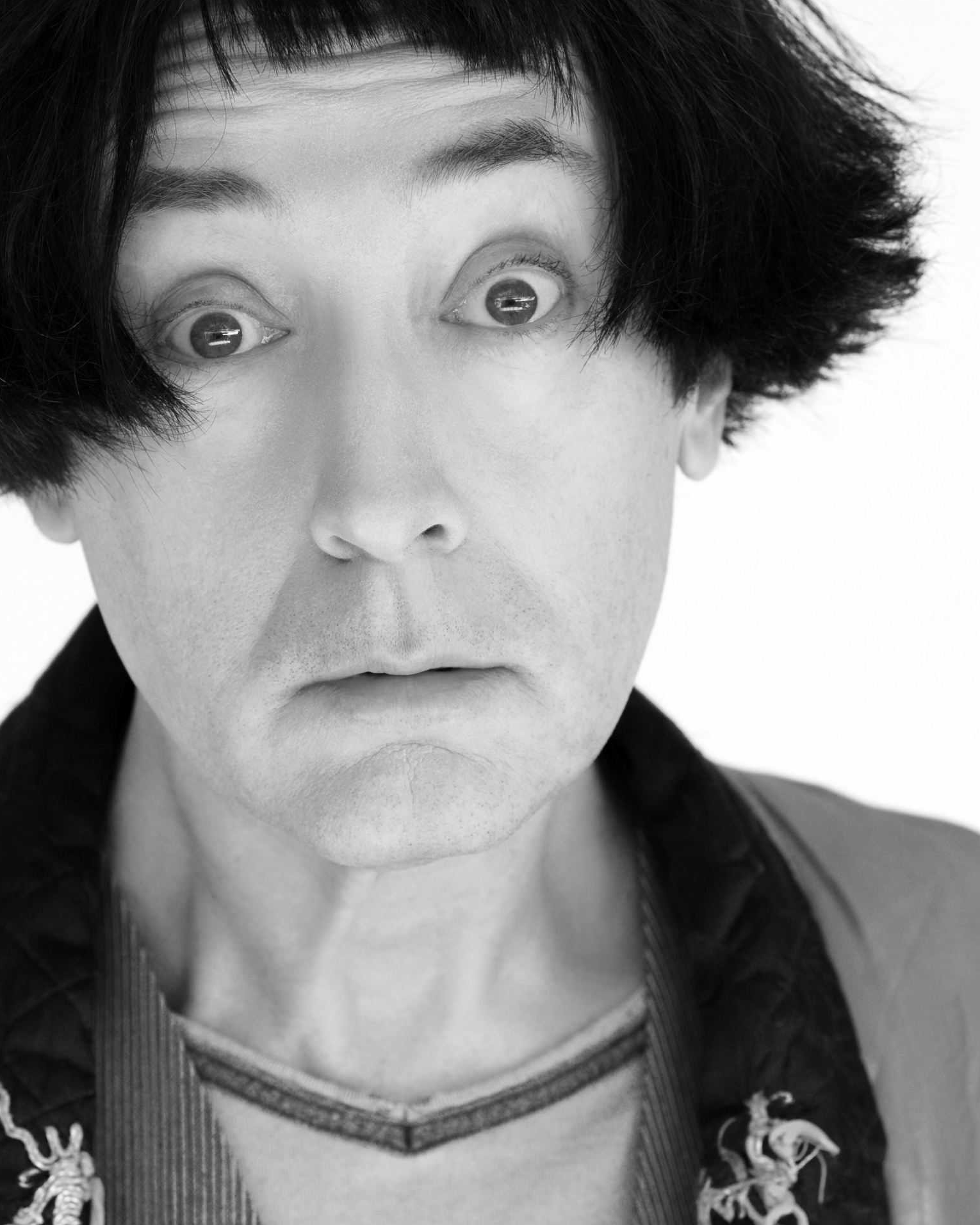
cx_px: 489
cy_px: 618
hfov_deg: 6.7
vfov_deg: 8.4
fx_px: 8322
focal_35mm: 230
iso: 250
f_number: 6.3
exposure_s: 1/125
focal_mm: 135
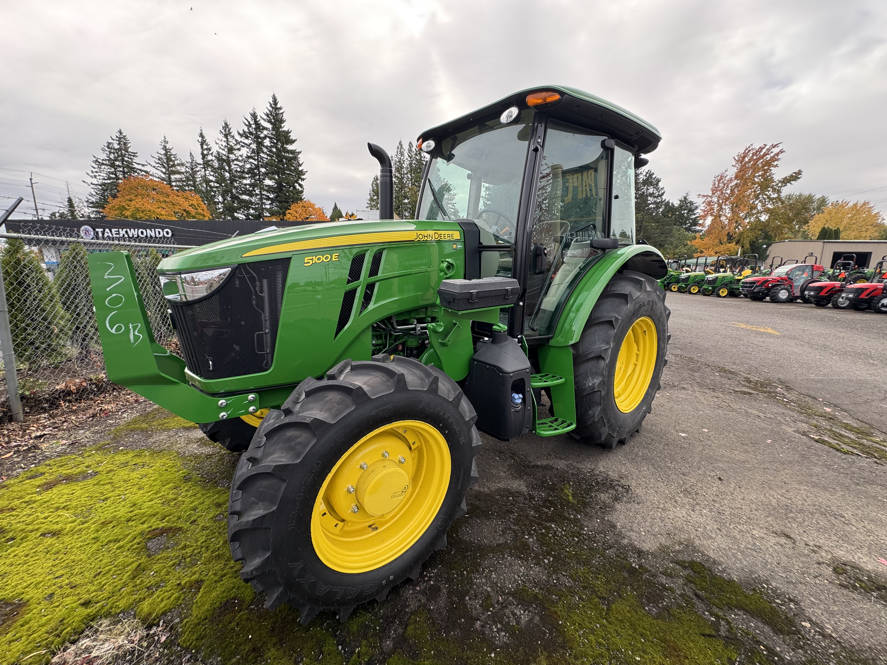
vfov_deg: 85.7
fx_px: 359
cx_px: 444
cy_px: 332
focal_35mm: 14
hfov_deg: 102.1
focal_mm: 2.22
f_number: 2.2
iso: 40
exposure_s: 1/268
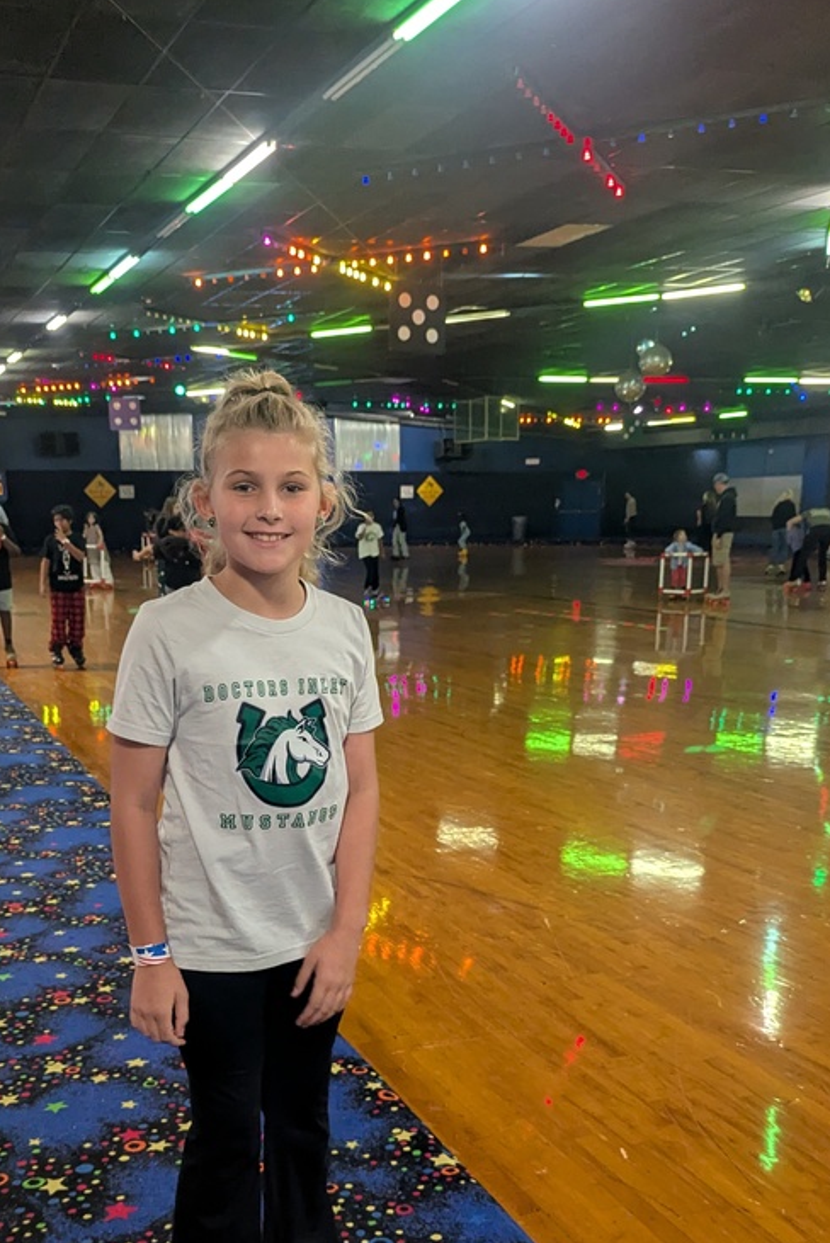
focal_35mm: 35
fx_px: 1209
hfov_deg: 37.9
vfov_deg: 53.1
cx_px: 382
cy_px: 849
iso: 736
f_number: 1.85
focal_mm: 6.81
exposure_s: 1/120
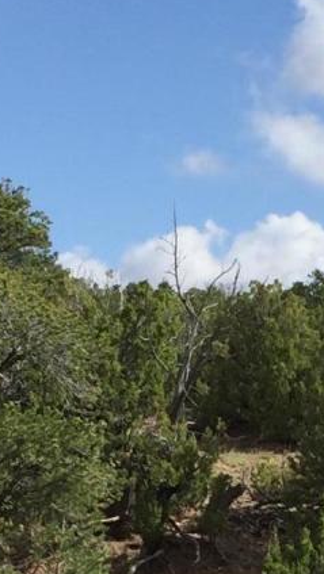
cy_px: 750
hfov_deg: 8.1
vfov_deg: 13.9
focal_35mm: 149
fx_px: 2272
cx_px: 259
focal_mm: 4.15
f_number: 2.2
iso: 32
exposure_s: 1/2475
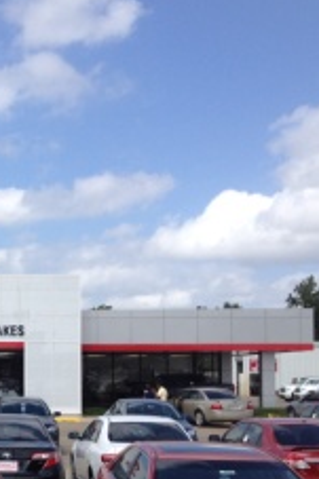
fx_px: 958
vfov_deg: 27.8
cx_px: -63
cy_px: 342
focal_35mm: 72
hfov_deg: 18.0
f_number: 2.4
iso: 64
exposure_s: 1/2123
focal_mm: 4.28
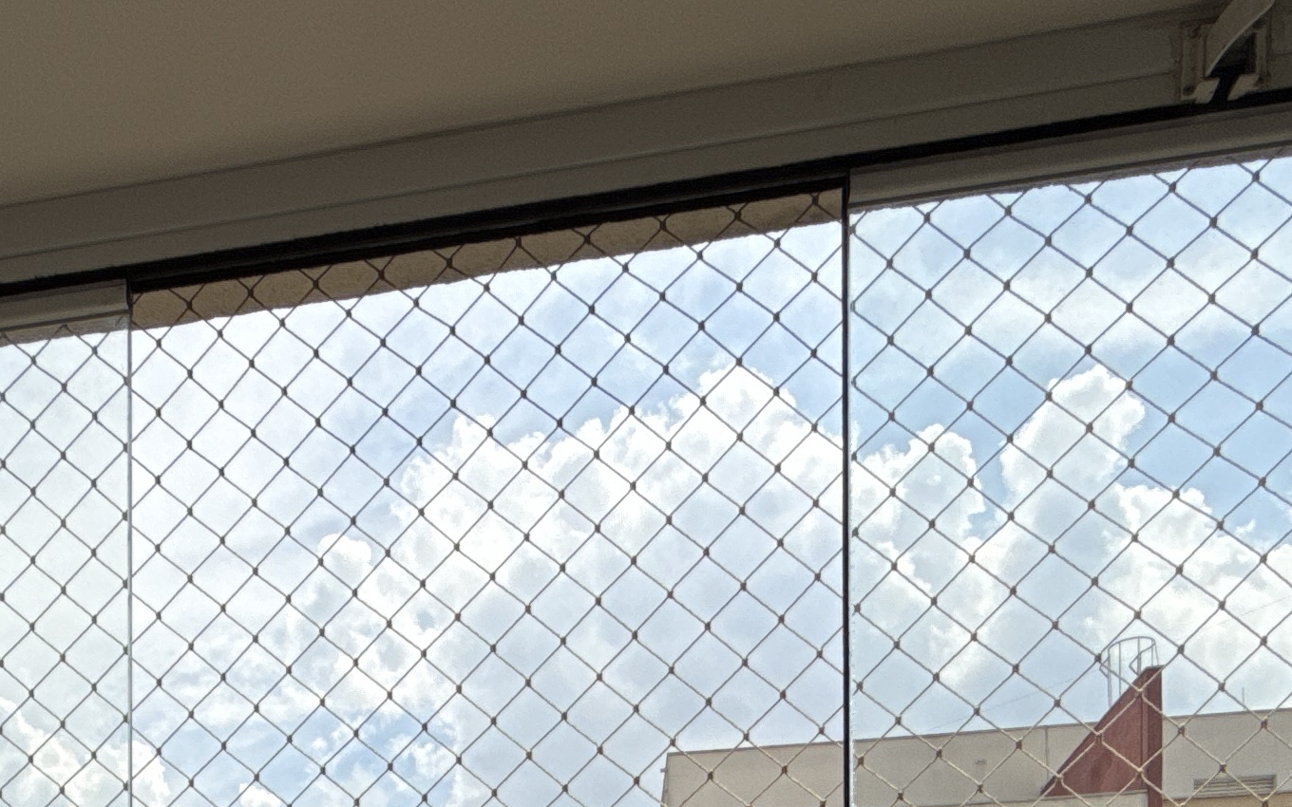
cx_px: 288
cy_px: 1297
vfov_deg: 22.4
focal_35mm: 44
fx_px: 1549
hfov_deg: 43.5
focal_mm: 2.22
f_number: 2.2
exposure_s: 1/3891
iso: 50
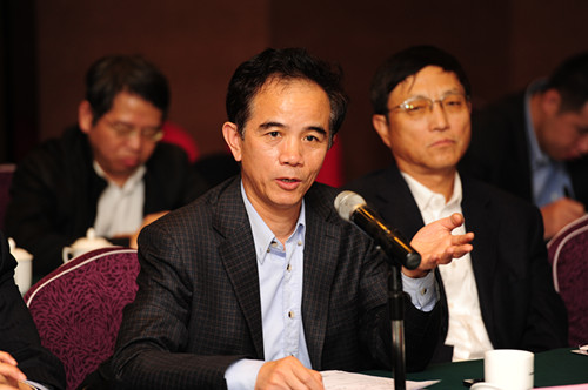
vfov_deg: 6.8
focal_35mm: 200
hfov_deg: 10.3
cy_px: 195
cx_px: 294
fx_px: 3262
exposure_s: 1/125
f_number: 3.2
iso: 320
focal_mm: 200
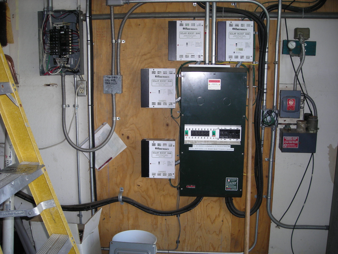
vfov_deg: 37.7
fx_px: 371
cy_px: 127
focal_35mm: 38
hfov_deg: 49.0
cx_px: 169
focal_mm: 6.3
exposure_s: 1/60
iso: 74
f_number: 3.2
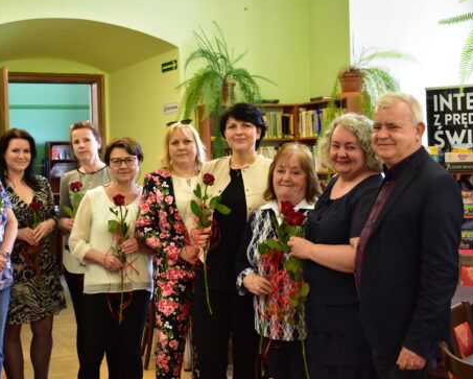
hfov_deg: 31.1
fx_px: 850
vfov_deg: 25.1
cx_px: 206
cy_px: 189
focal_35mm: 61
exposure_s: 1/100
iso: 2000
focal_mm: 31
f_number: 4.5
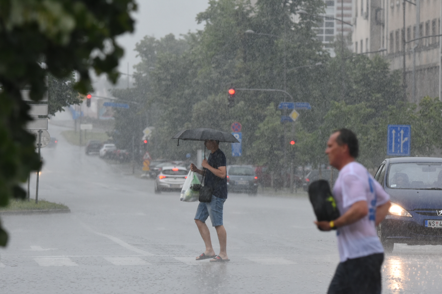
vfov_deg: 3.4
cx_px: 221
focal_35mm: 405
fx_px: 4972
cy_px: 147
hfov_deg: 5.1
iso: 1000
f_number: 6.3
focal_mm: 270
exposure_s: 1/400
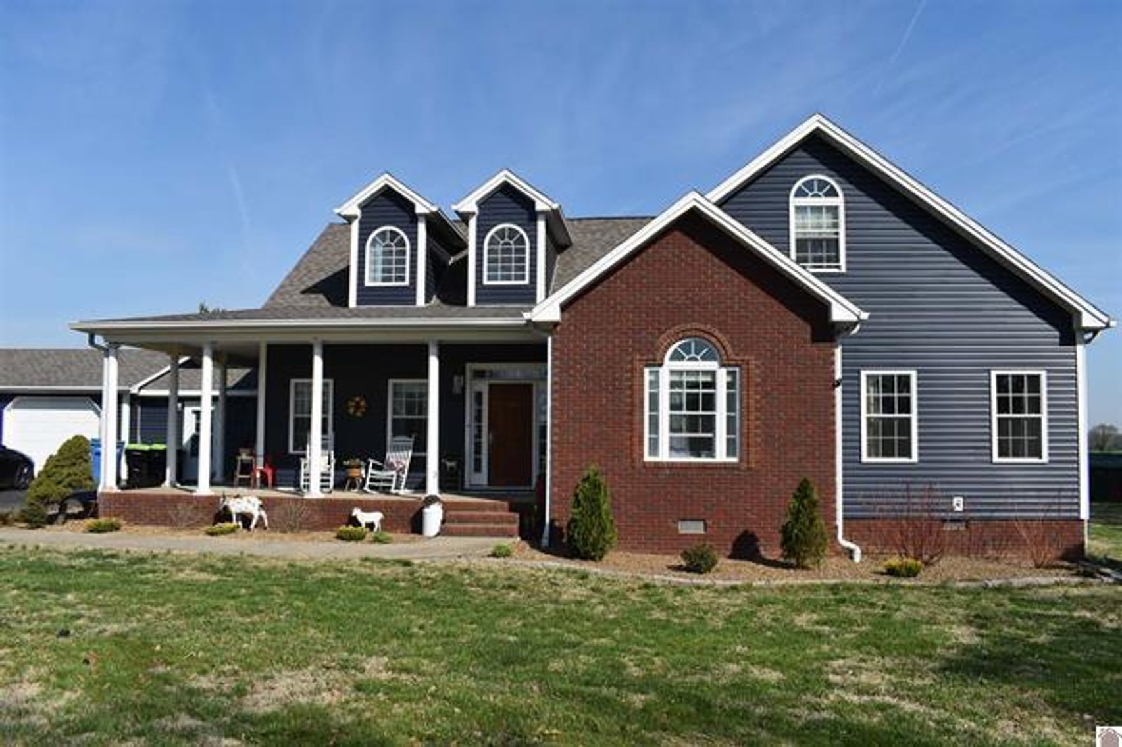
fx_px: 841
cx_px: 561
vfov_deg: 47.9
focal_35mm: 27
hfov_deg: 67.4
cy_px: 374
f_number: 9
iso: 100
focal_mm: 18
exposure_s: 1/320
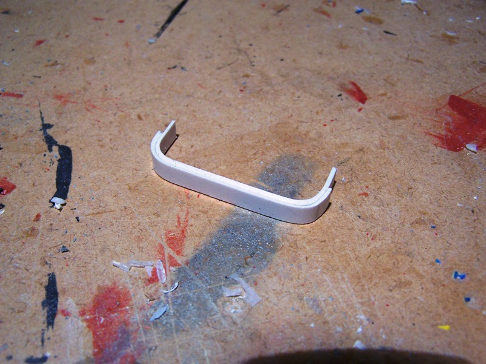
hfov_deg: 49.0
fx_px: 534
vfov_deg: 37.7
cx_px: 243
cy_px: 182
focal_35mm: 38
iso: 80
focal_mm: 6.3
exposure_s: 1/45
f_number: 2.8
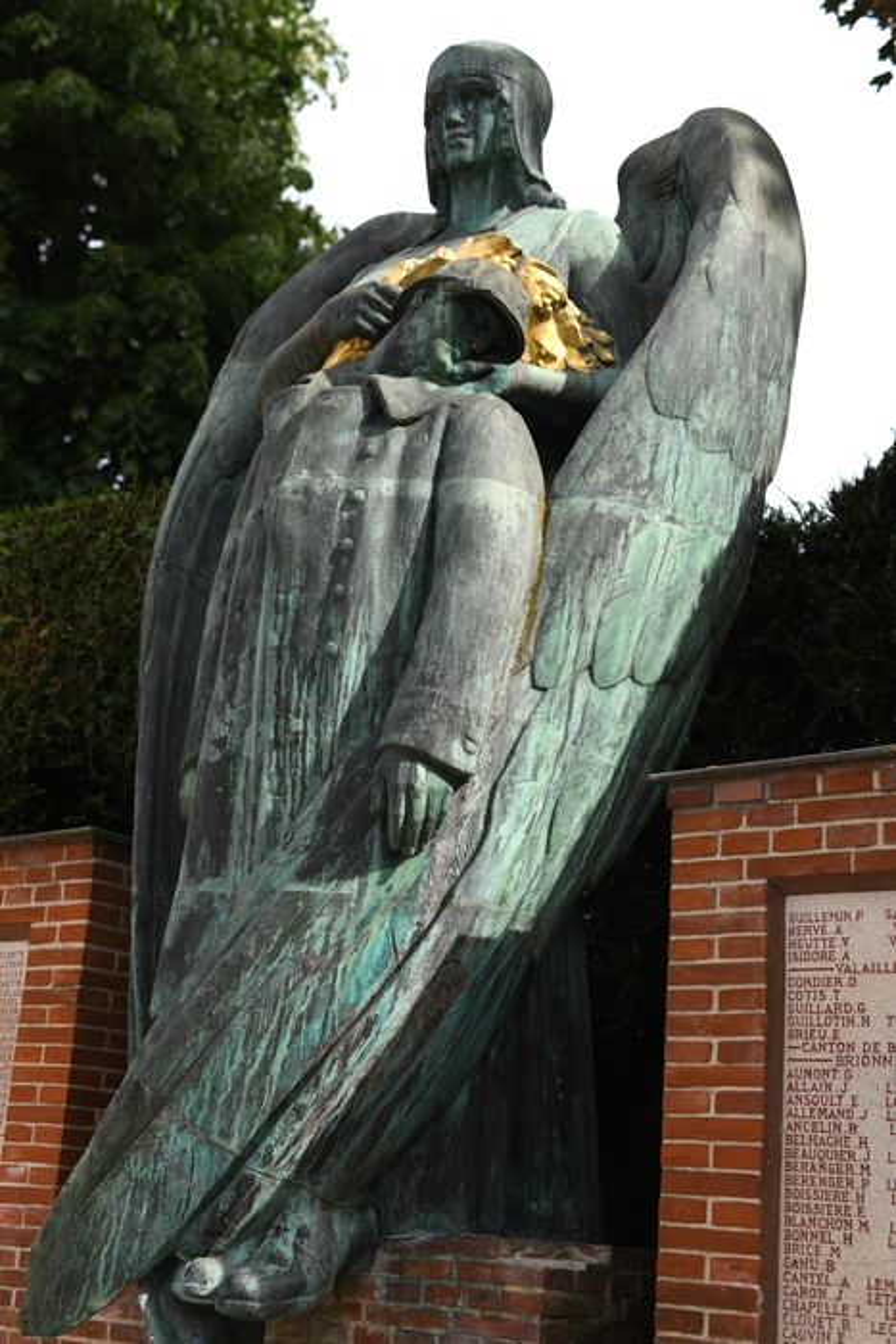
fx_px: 1866
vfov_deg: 39.6
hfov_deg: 27.0
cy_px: 672
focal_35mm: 50
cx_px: 448
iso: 64
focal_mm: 50
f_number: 3.2
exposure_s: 1/1250
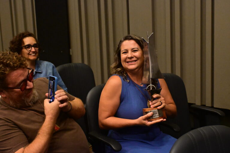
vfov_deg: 28.1
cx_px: 115
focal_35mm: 48
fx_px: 307
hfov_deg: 41.1
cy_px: 76
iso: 8000
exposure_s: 1/200
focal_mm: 32
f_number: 2.8
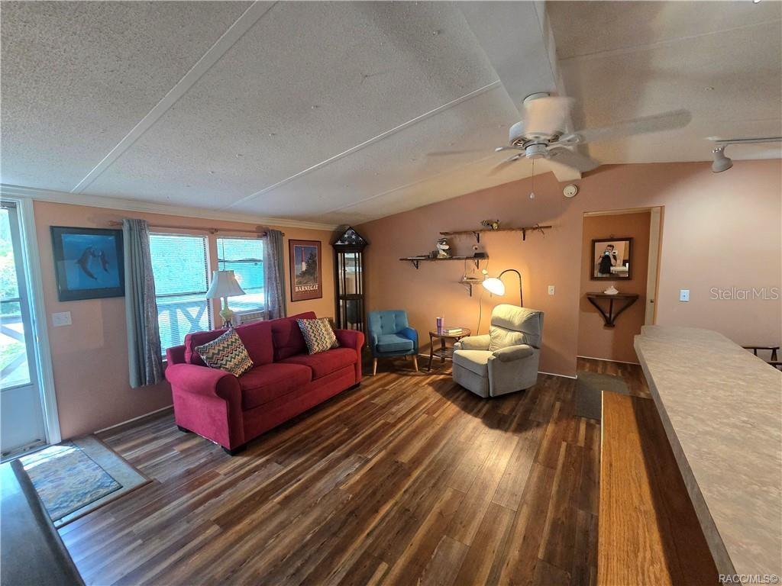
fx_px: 294
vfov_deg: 89.9
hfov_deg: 106.2
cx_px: 391
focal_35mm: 13
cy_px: 293
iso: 500
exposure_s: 1/60.2
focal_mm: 2.2
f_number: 2.2
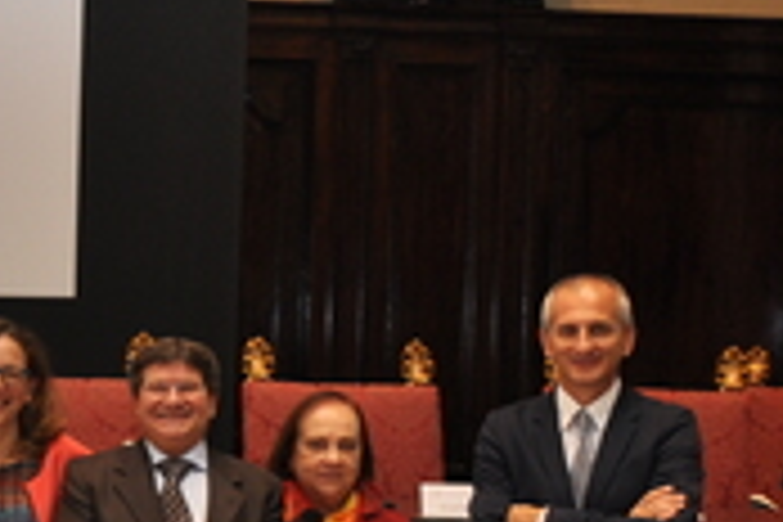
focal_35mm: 97
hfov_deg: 18.3
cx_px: -441
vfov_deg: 14.0
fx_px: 2110
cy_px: 446
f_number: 5
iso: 500
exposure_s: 1/60
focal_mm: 18
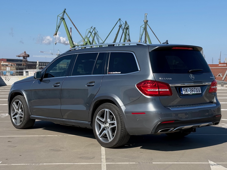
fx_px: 315
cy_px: 85
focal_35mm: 48
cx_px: 114
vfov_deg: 30.3
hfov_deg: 39.7
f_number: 1.78
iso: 80
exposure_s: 1/3891
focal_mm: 6.76
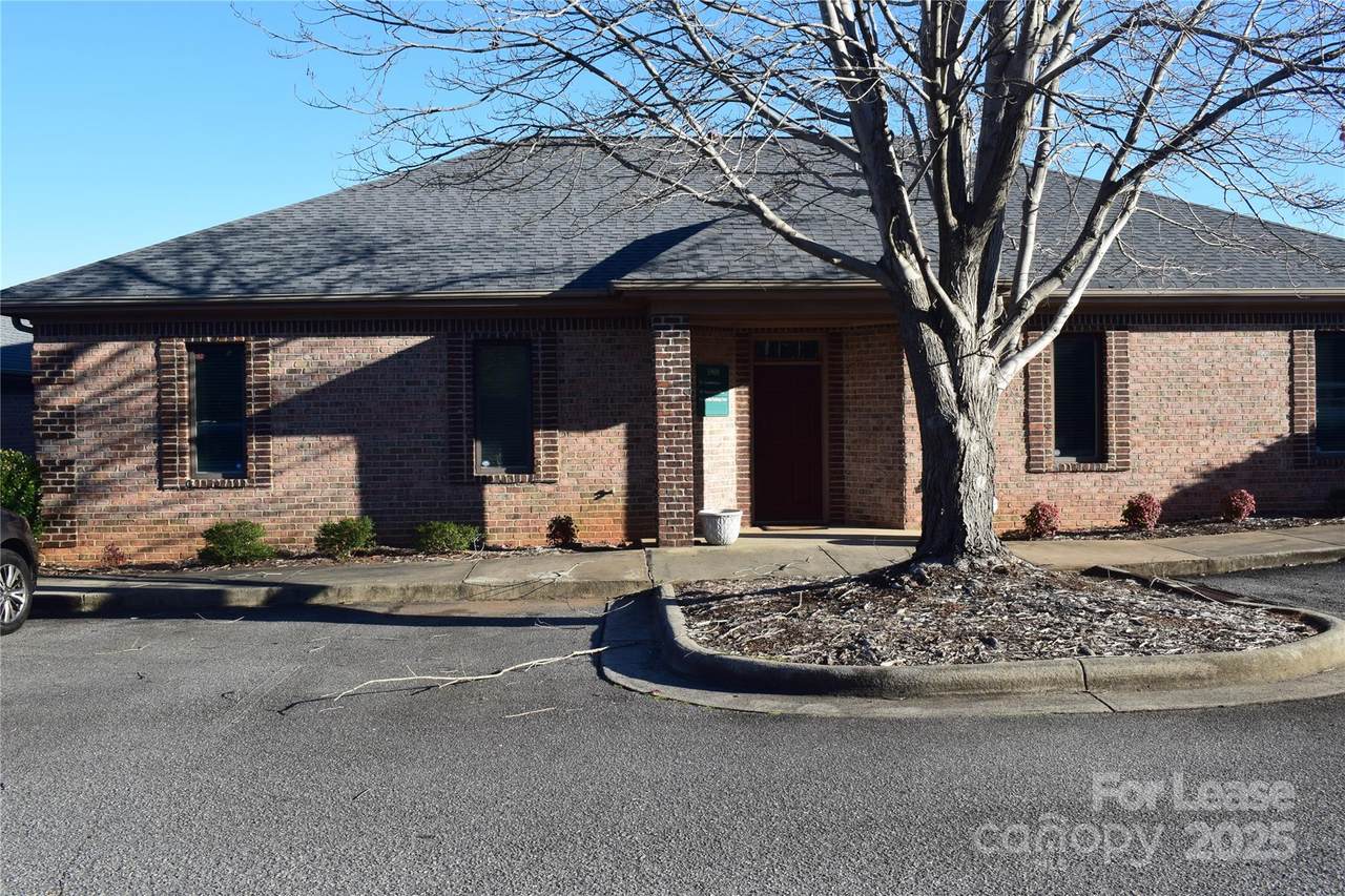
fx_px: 1289
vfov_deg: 38.4
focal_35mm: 34
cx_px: 672
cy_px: 448
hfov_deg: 55.1
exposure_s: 1/320
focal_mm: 23
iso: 400
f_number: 10
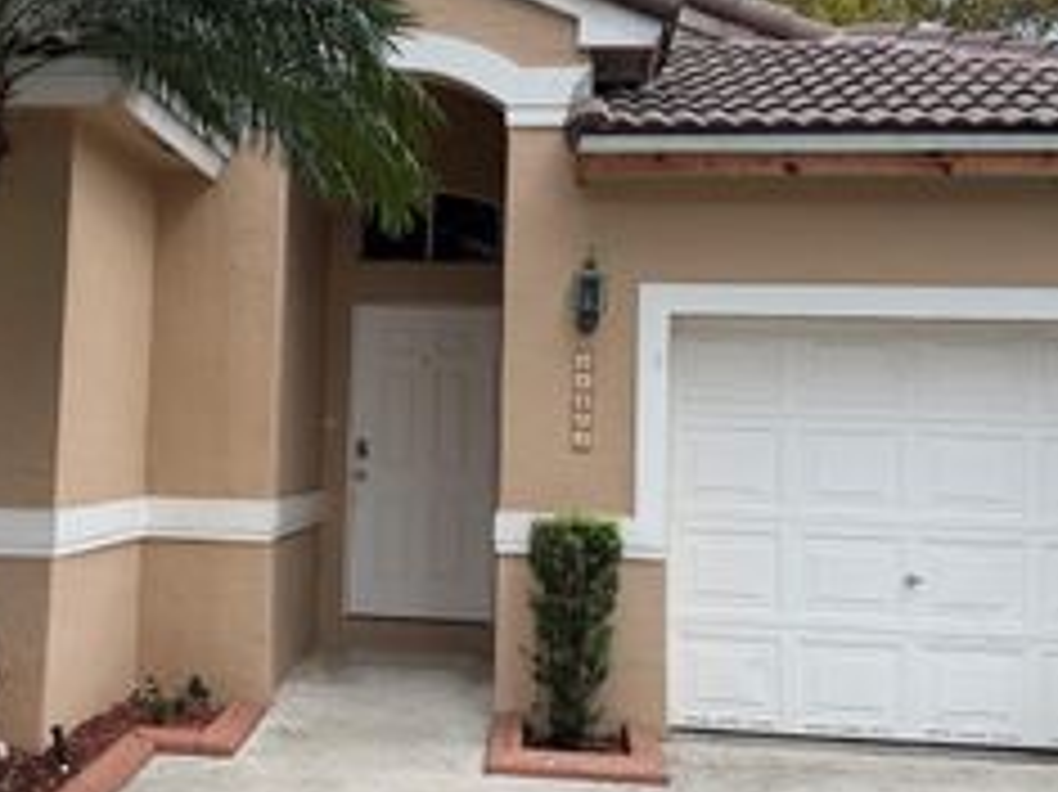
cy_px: 322
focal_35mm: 51
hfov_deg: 37.1
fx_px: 1558
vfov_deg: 28.5
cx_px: 347
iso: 100
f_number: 1.78
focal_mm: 6.76
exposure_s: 1/1106
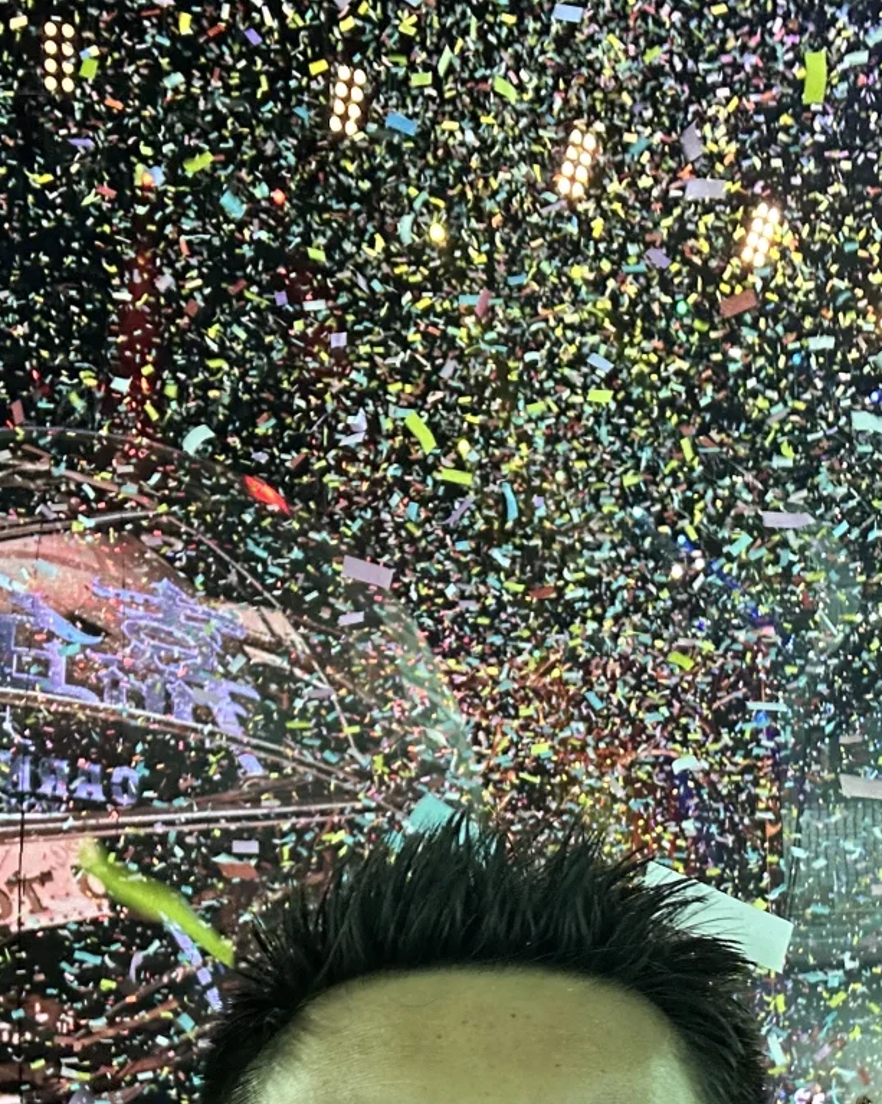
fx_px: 1796
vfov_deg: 33.4
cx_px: 550
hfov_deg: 27.5
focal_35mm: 55
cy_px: 842
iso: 80
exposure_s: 1/50
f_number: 1.9
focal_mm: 2.69
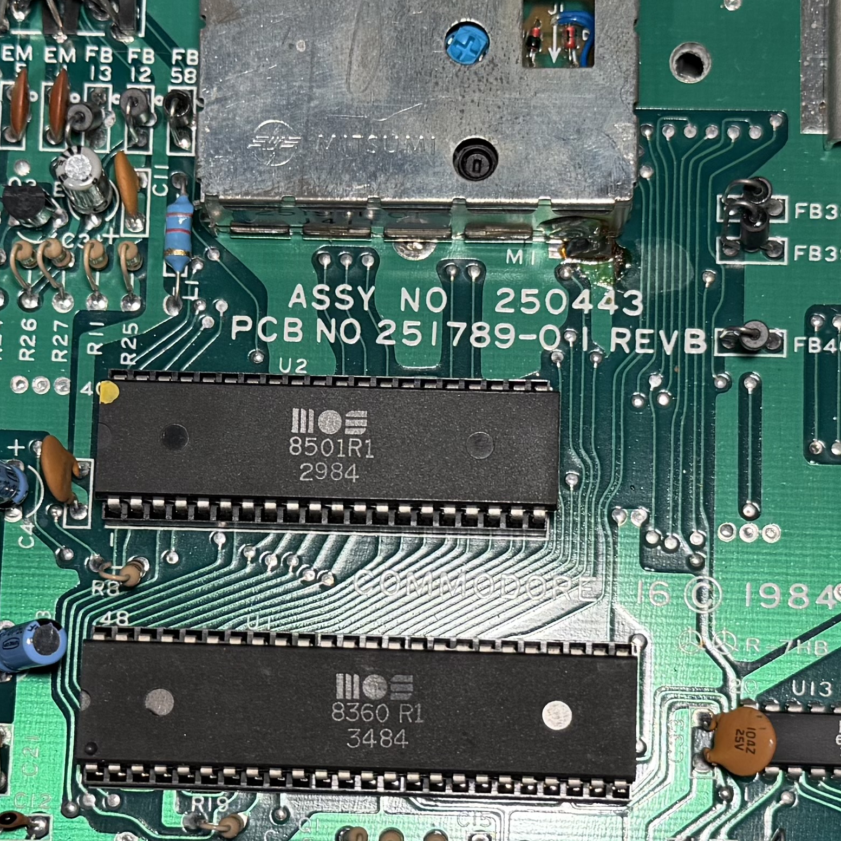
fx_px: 2144
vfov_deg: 22.1
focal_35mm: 78
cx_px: 384
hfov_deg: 22.2
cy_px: 529
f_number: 1.78
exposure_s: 1/100
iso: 80
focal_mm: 6.76
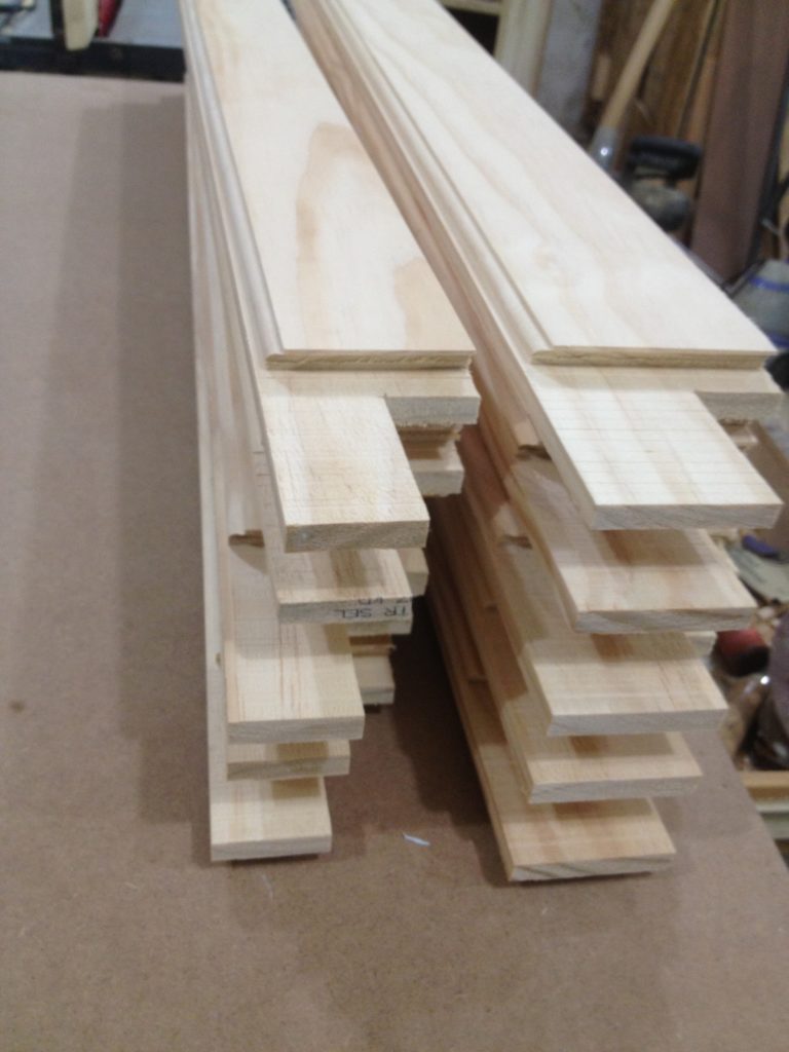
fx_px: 1064
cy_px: 526
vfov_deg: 52.6
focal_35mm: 35
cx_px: 394
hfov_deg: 40.7
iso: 125
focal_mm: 4.28
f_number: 2.4
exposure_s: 1/20
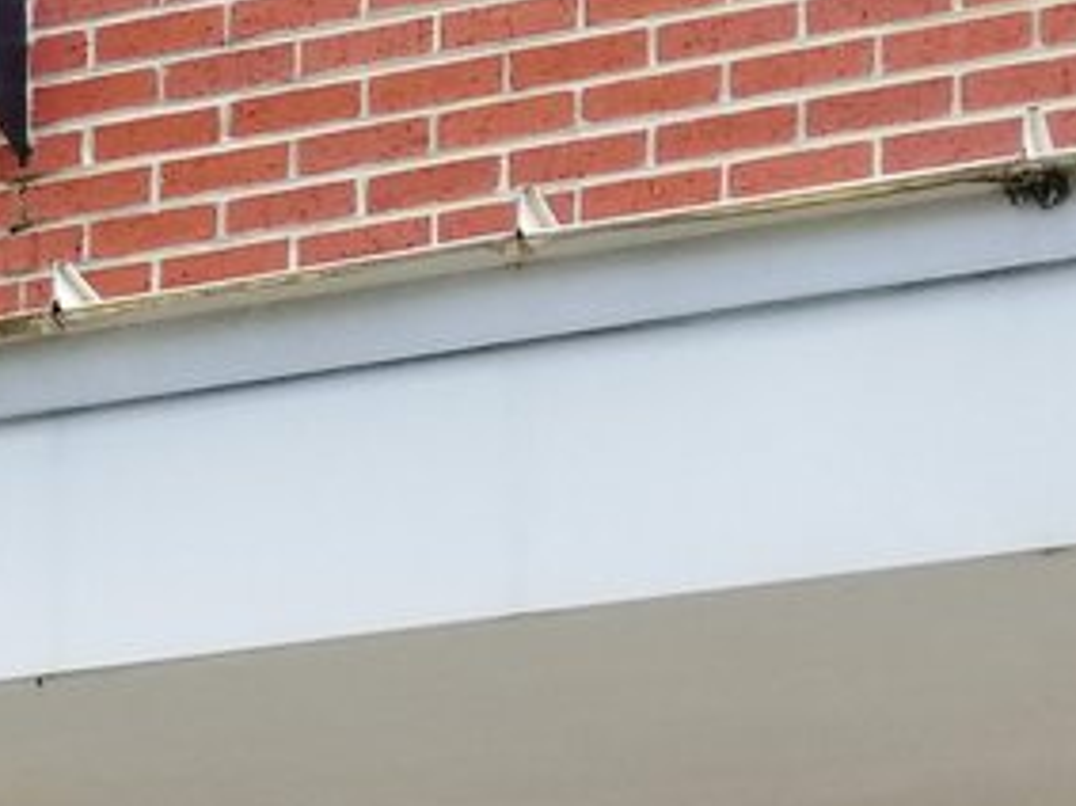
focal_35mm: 139
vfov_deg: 9.3
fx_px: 4319
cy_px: 2032
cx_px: -367
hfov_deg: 13.6
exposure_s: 1/485
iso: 50
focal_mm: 4.25
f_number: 1.7
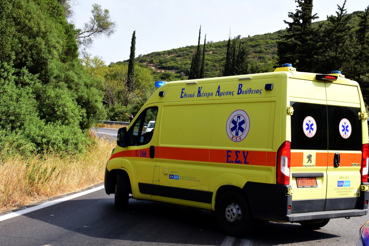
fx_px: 584
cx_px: 184
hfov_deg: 35.1
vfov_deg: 23.8
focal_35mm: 57
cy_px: 123
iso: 320
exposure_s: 1/400
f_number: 10
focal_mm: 38
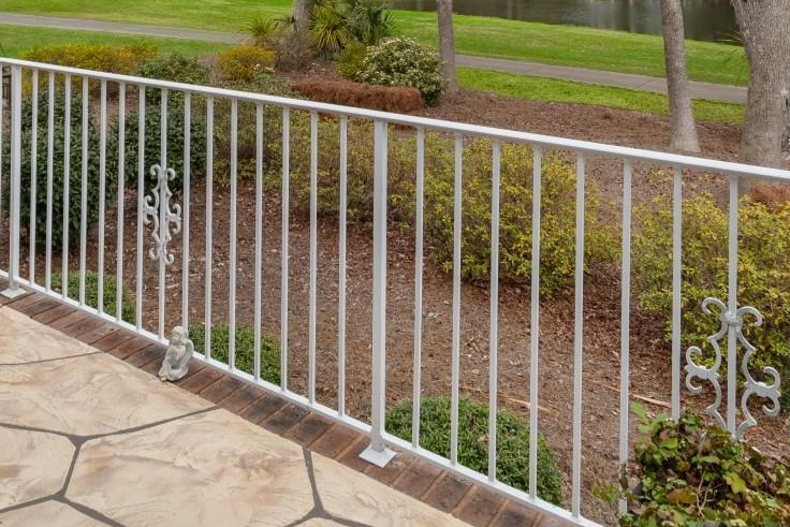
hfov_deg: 56.2
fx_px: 724
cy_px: -43
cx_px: 277
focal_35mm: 33
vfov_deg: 34.8
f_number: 8
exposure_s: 1/250
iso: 100
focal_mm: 10
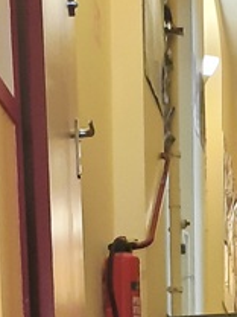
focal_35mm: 120
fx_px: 1095
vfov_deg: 13.1
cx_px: 114
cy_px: 719
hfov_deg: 12.3
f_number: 2
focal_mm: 4.6
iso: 800
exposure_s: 1/20
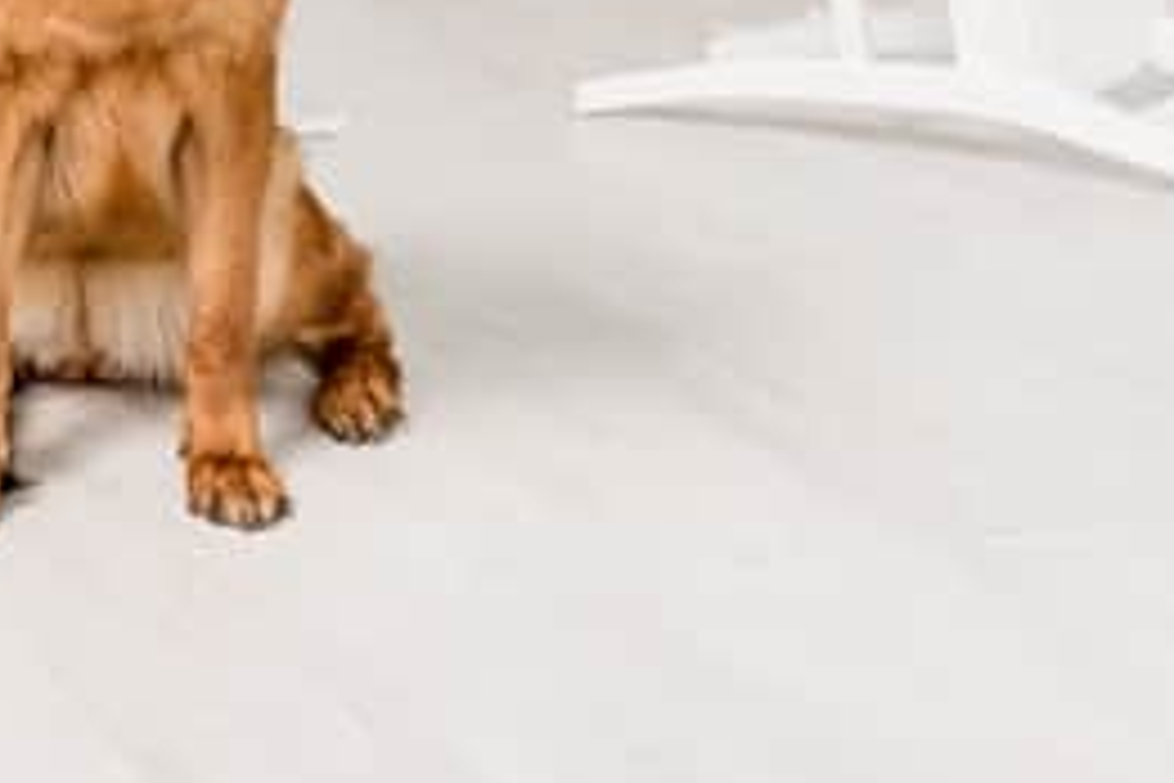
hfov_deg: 17.5
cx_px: 67
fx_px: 3750
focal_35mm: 115
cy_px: -90
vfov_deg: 11.7
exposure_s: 1/160
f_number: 4
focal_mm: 50
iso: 200
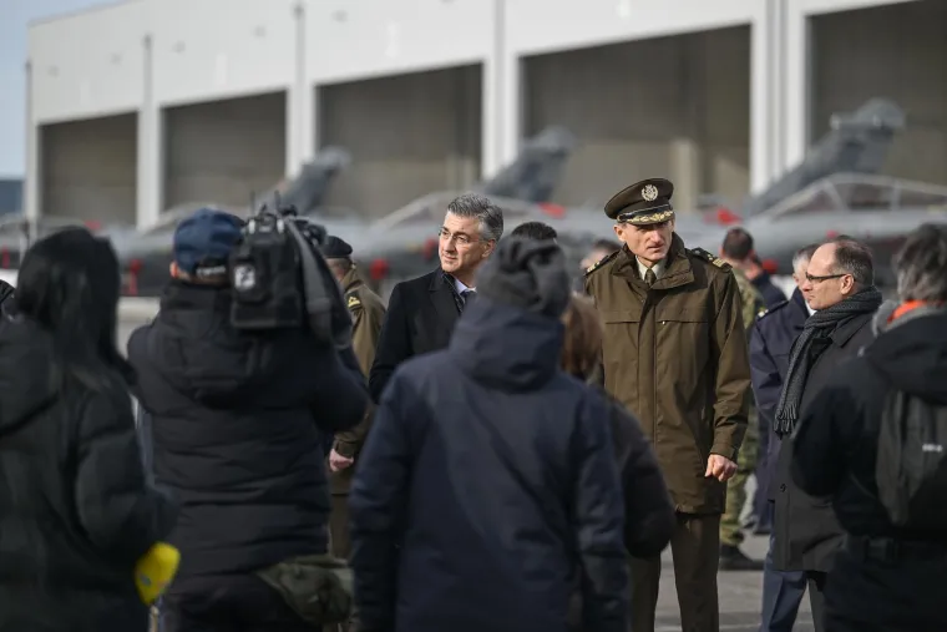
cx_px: 474
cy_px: 316
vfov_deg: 9.2
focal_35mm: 150
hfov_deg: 13.7
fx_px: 3946
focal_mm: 150
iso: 200
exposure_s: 1/2500
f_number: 2.8
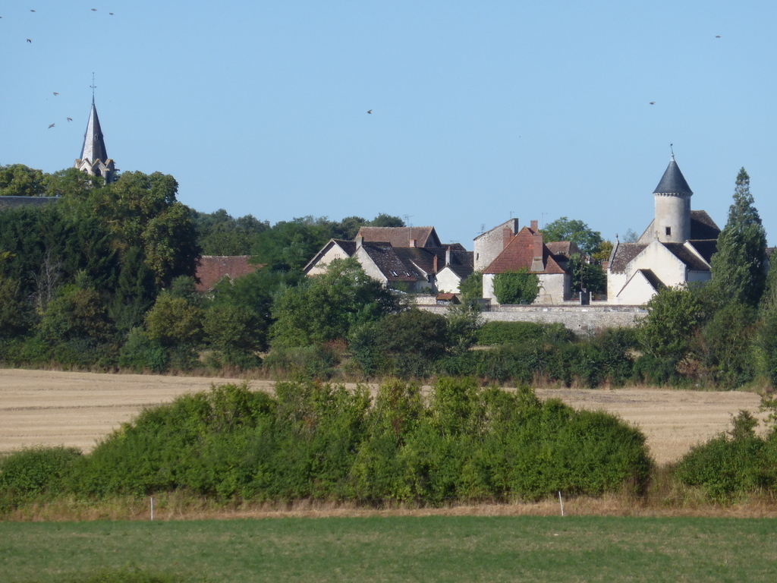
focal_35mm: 401
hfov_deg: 4.9
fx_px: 9001
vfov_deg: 3.7
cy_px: 292
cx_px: 388
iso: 100
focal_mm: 65
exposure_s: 1/640
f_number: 5.9
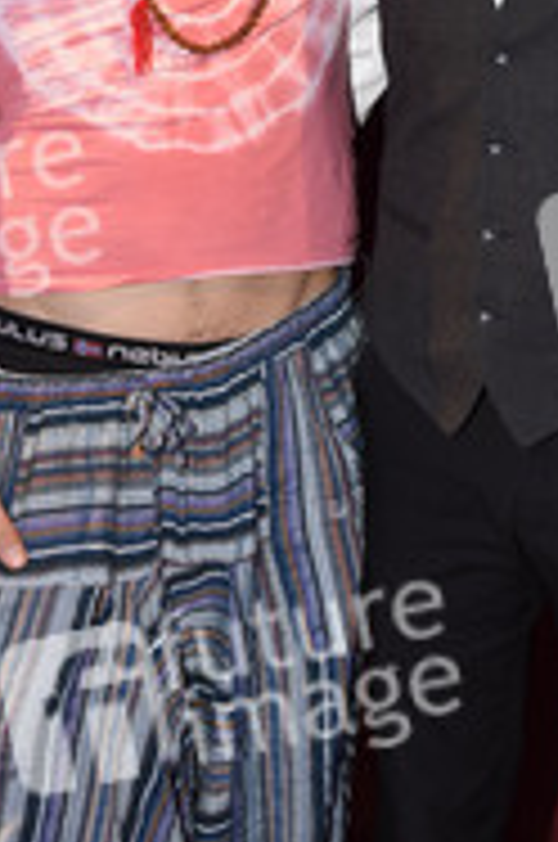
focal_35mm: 75
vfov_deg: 25.8
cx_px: 360
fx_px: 1750
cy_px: 14
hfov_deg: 18.1
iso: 1250
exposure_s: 1/60
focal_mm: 35
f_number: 6.3
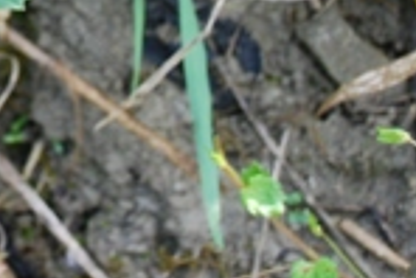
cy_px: -194
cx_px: -174
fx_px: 2628
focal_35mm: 227
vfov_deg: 6.0
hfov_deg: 8.9
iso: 200
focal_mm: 35
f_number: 5
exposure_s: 1/100
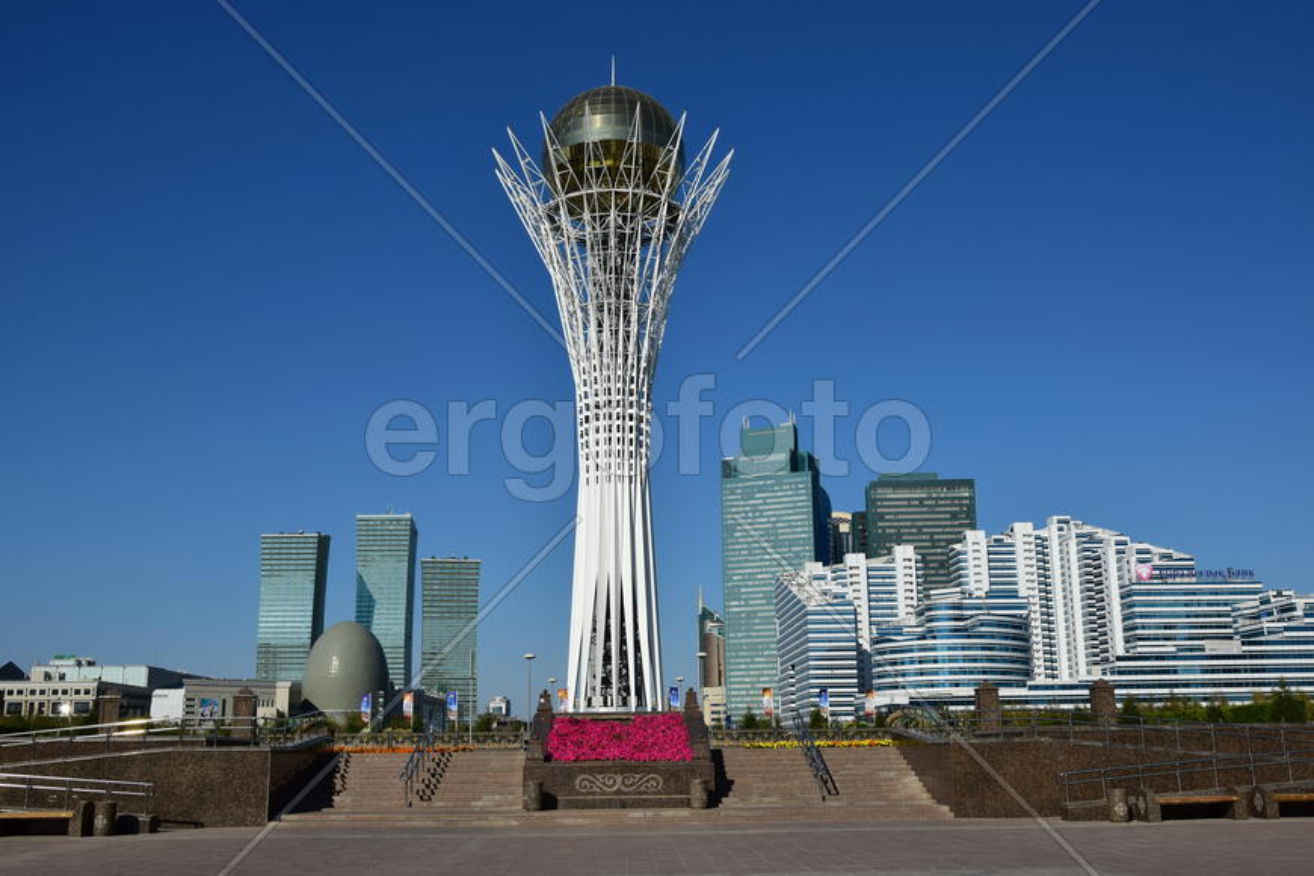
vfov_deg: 36.9
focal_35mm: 36
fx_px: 1314
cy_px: 438
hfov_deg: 53.1
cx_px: 657
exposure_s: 1/500
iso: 100
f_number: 9
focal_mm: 24
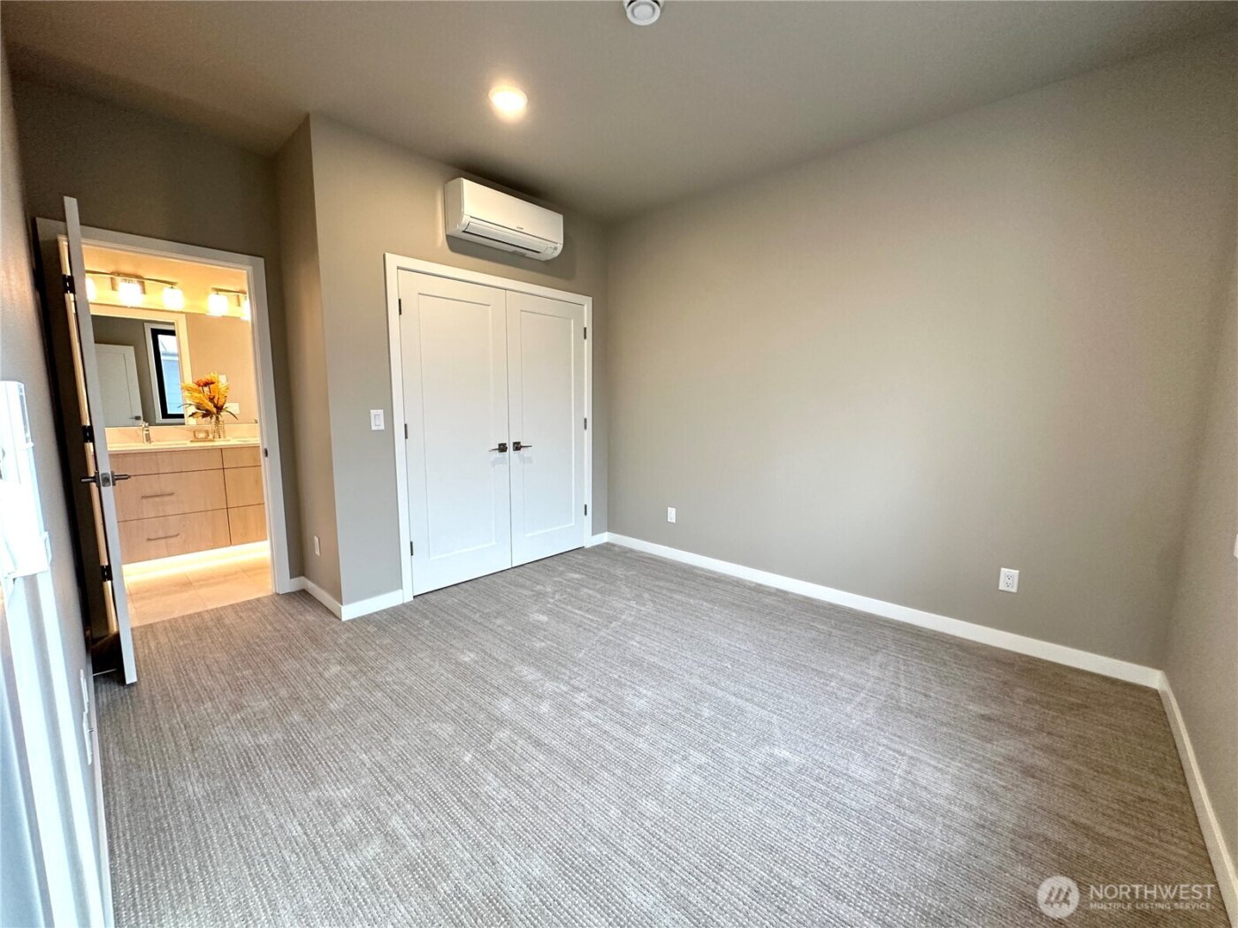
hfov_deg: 102.1
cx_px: 619
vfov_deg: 85.7
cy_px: 464
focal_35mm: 14
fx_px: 501
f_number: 2.2
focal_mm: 2.22
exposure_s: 1/120
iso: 250
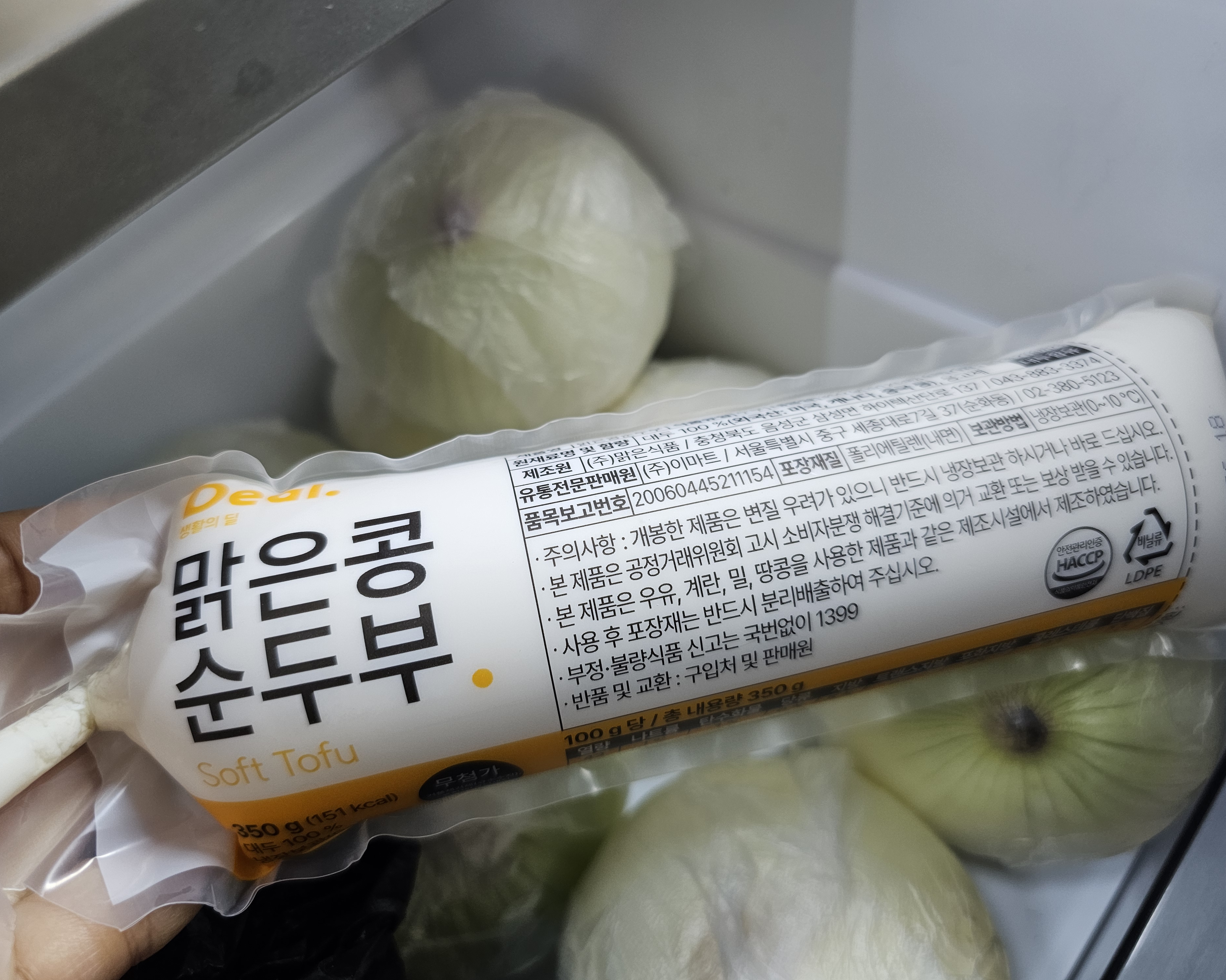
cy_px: 490
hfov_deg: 70.3
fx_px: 871
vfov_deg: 58.8
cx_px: 616
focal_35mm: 24
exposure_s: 1/52
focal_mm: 6.3
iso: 125
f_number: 1.7
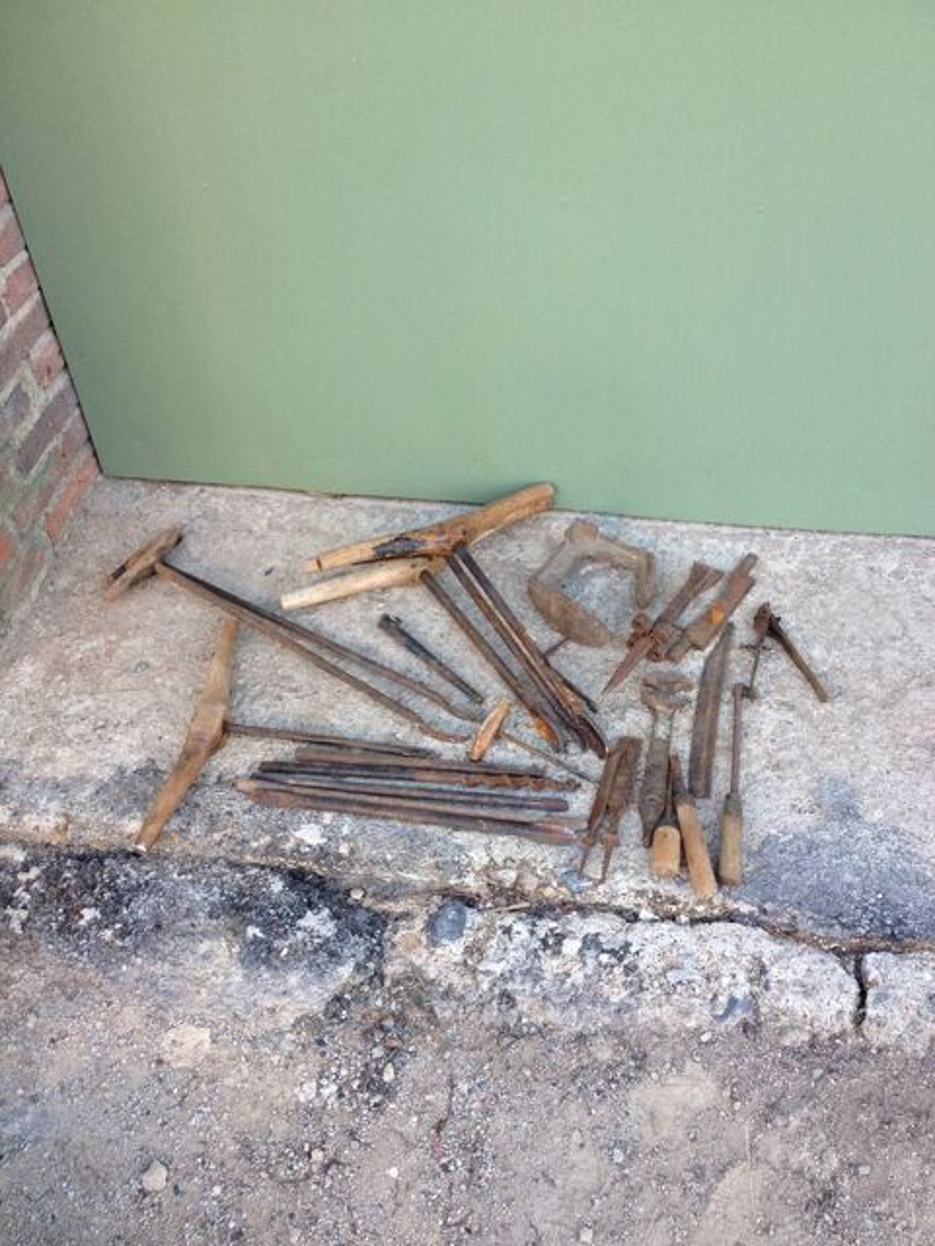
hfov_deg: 40.7
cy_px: 623
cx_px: 468
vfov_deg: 52.6
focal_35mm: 35
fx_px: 1260
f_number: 2.4
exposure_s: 1/120
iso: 80
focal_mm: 4.28
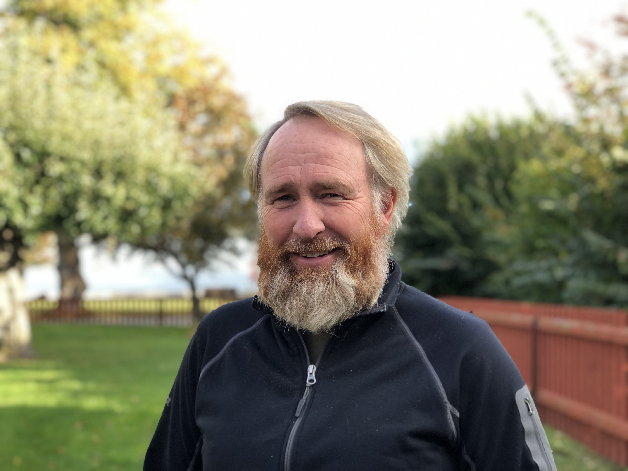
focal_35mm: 57
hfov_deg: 33.8
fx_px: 1034
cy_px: 236
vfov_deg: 25.7
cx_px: 314
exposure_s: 1/120
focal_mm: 6.6
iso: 32
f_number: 2.8
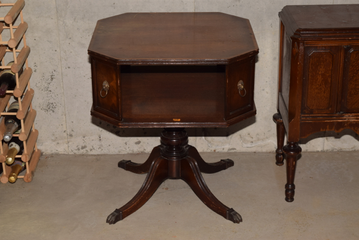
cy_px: 120
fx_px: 718
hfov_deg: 28.1
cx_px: 180
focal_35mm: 72
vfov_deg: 18.9
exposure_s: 1/125
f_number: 9
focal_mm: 48
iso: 100
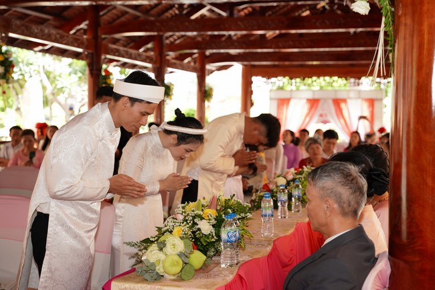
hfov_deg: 33.9
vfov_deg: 23.0
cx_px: 218
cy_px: 145
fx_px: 713
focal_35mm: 59
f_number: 4
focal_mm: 59
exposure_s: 1/160
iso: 500
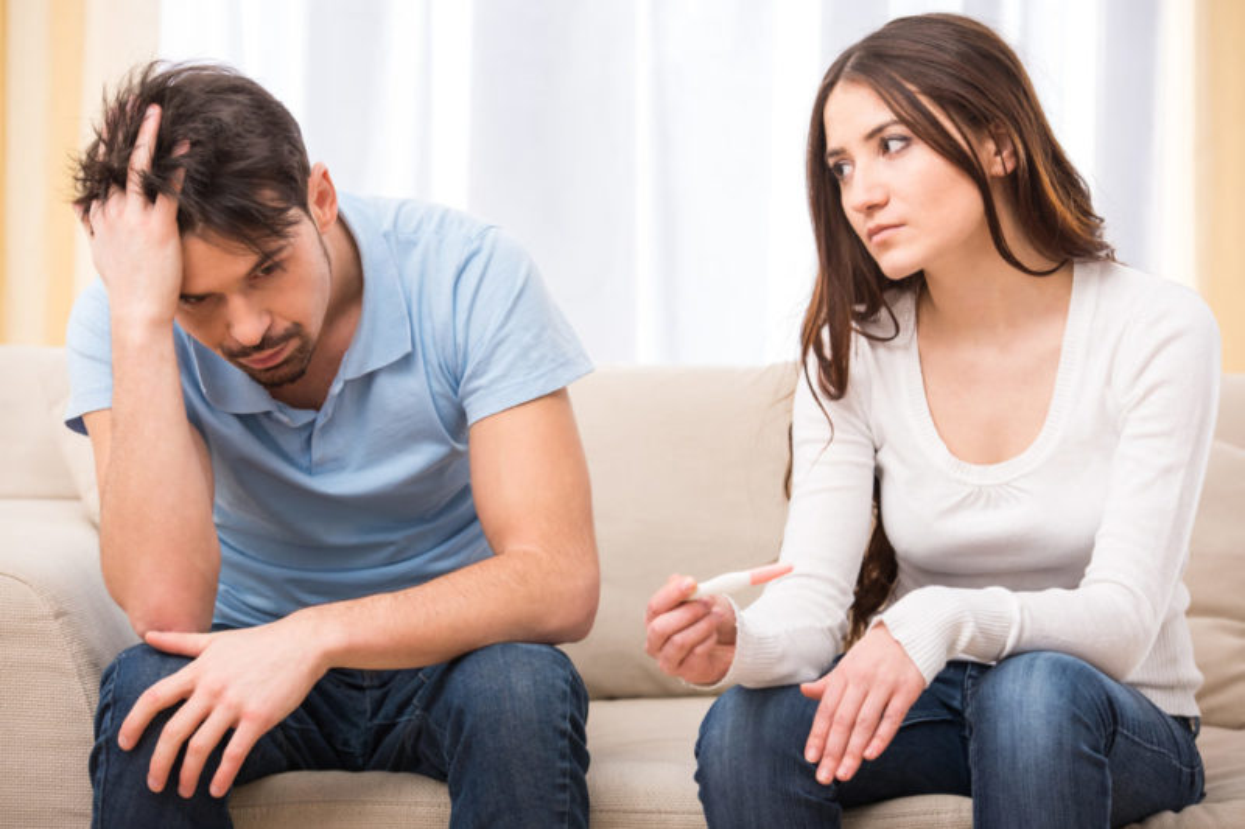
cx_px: 622
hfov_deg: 18.6
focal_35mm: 110
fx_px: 3803
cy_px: 414
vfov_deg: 12.4
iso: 400
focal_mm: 110
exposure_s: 1/100
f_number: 4.5
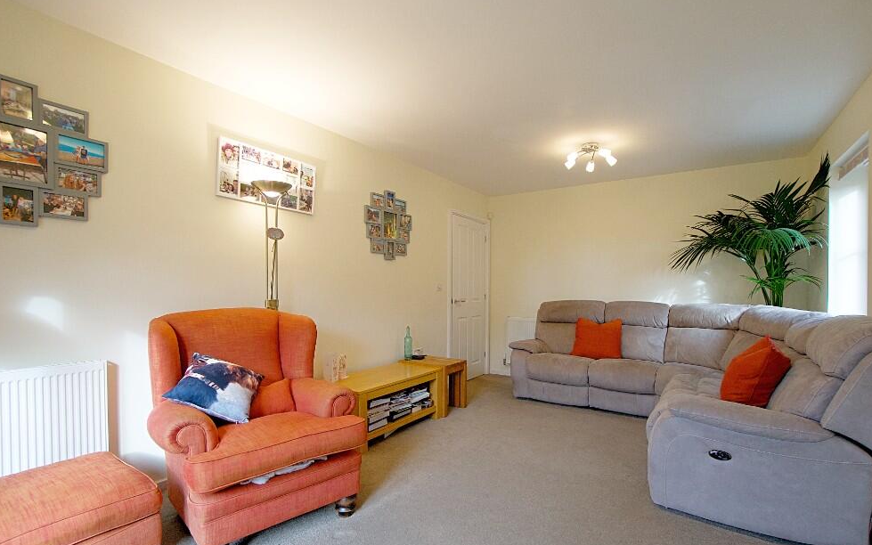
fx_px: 380
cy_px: 300
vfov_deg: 71.1
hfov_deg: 97.8
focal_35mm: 16
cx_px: 447
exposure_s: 1/160
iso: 320
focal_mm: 10
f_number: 4
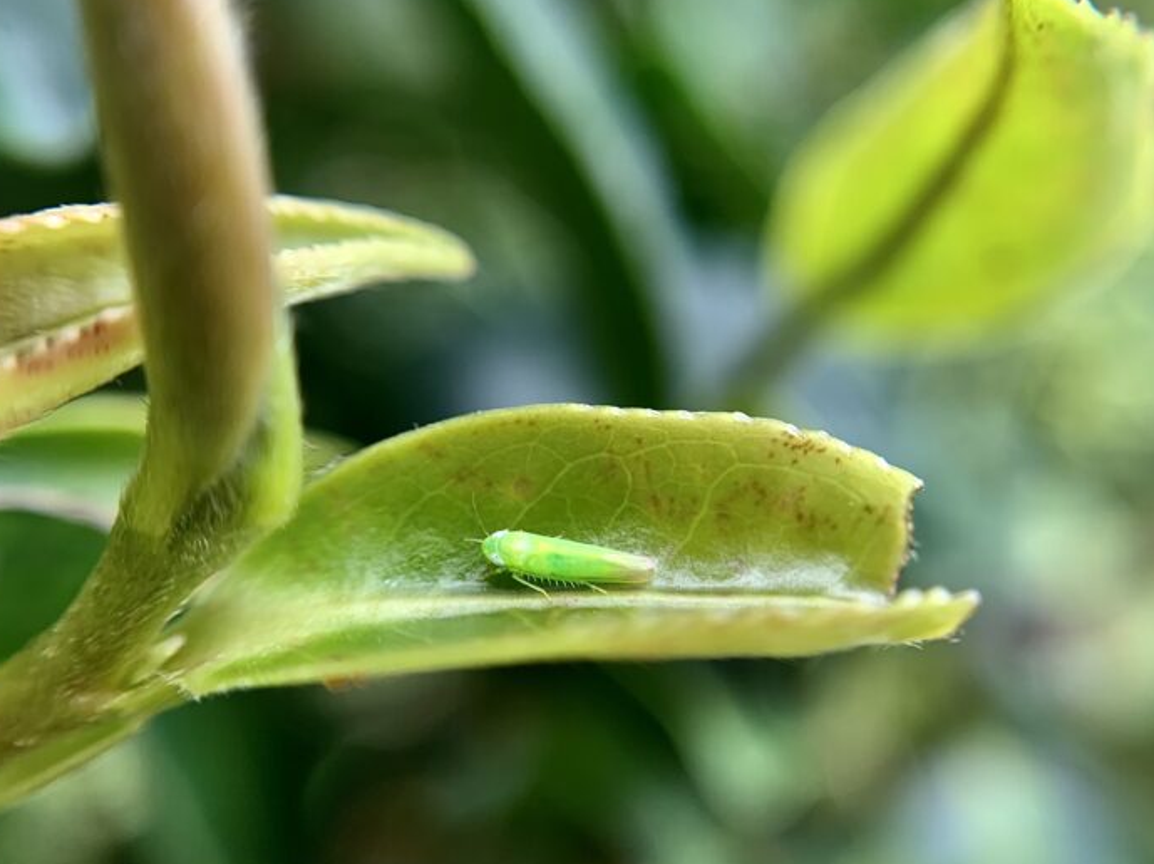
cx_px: 620
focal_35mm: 29
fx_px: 966
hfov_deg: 61.6
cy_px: 420
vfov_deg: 48.2
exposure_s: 1/121
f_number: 1.8
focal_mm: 4.25
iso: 32
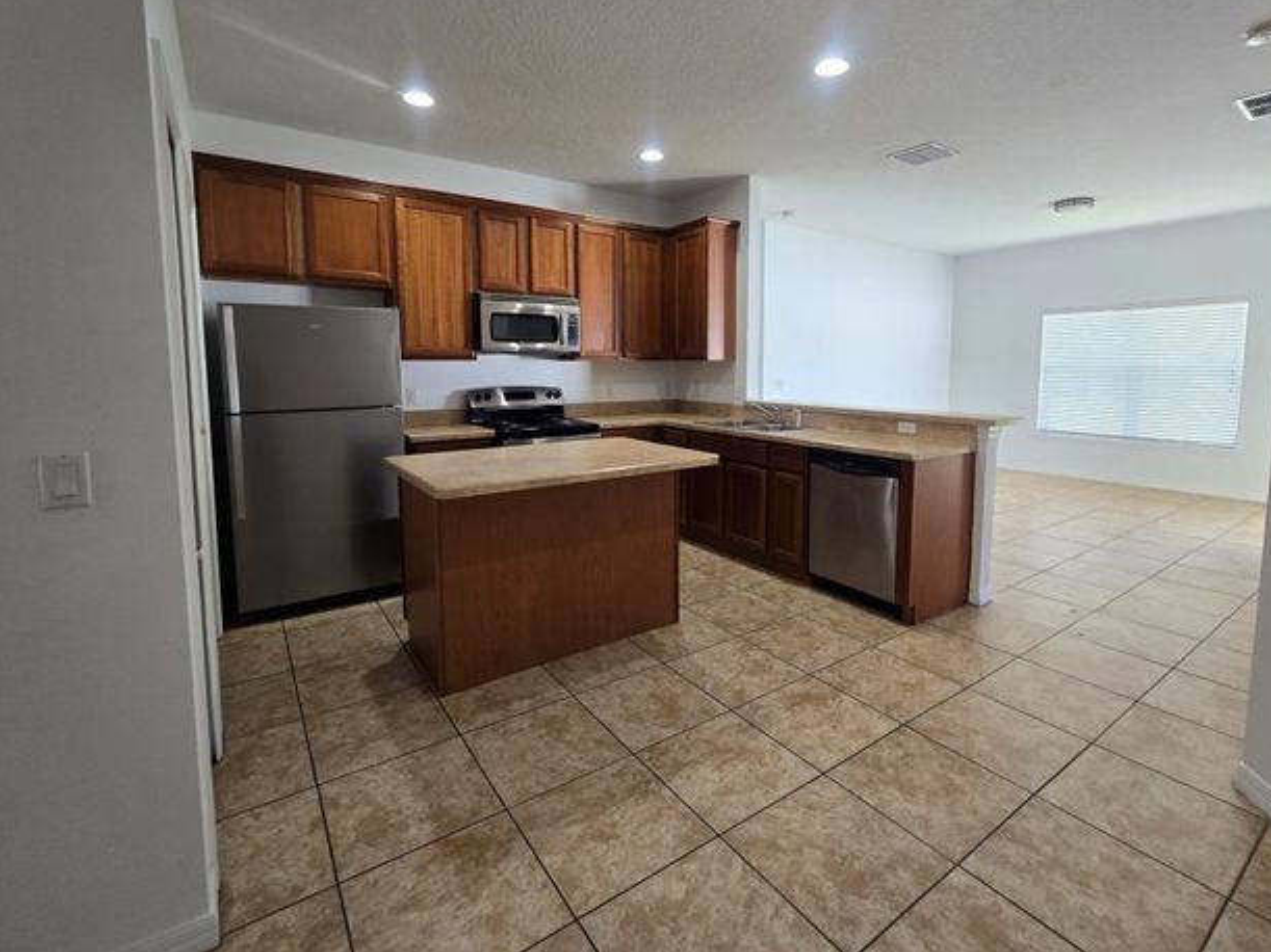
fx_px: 551
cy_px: 422
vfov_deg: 81.4
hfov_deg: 98.1
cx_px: 665
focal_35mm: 15
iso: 125
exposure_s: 1/60
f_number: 2.2
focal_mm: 2.2
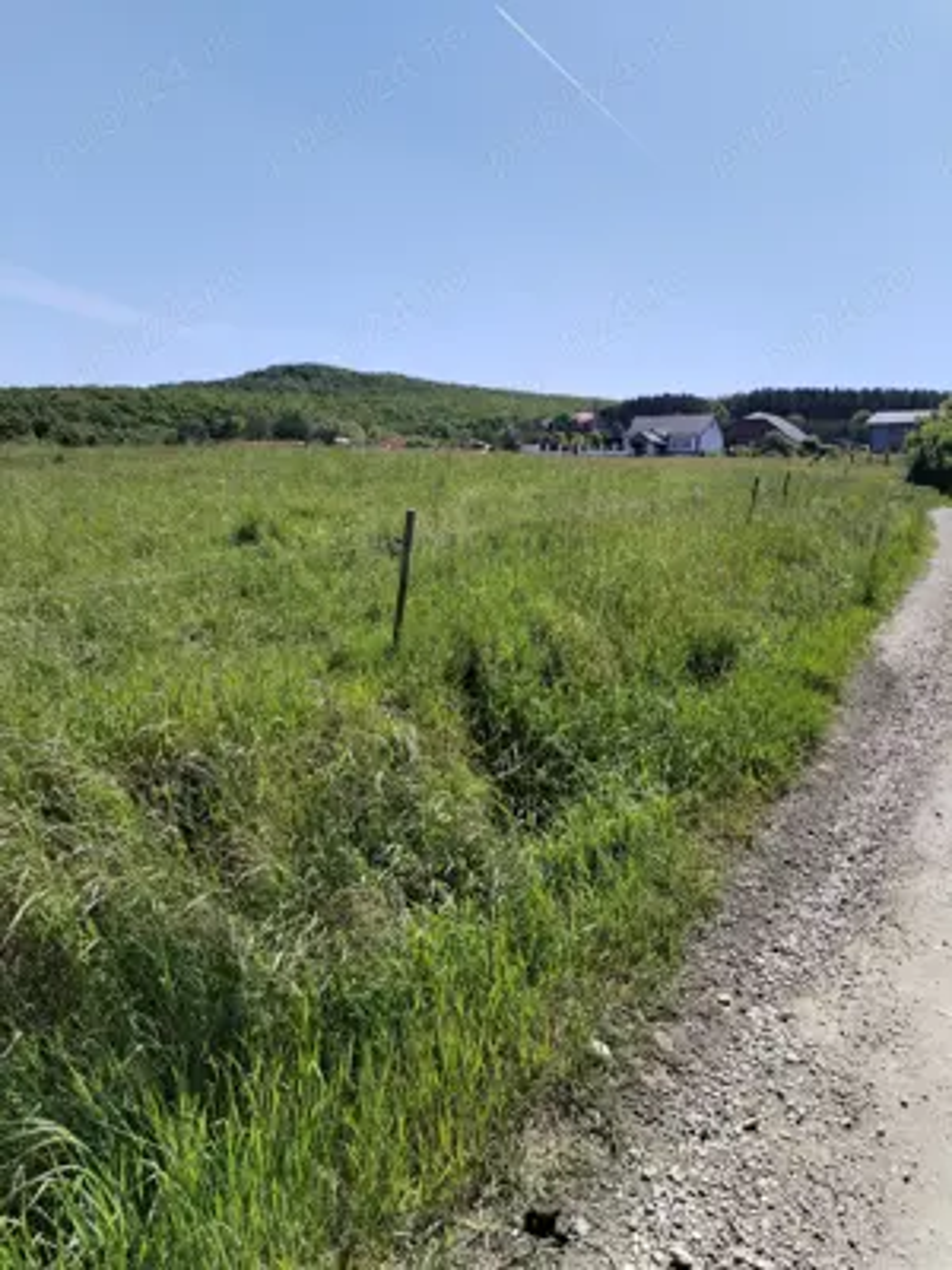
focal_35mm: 29
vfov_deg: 61.7
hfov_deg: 48.2
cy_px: 635
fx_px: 1063
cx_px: 476
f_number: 1.8
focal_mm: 4.75
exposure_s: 1/1421
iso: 100
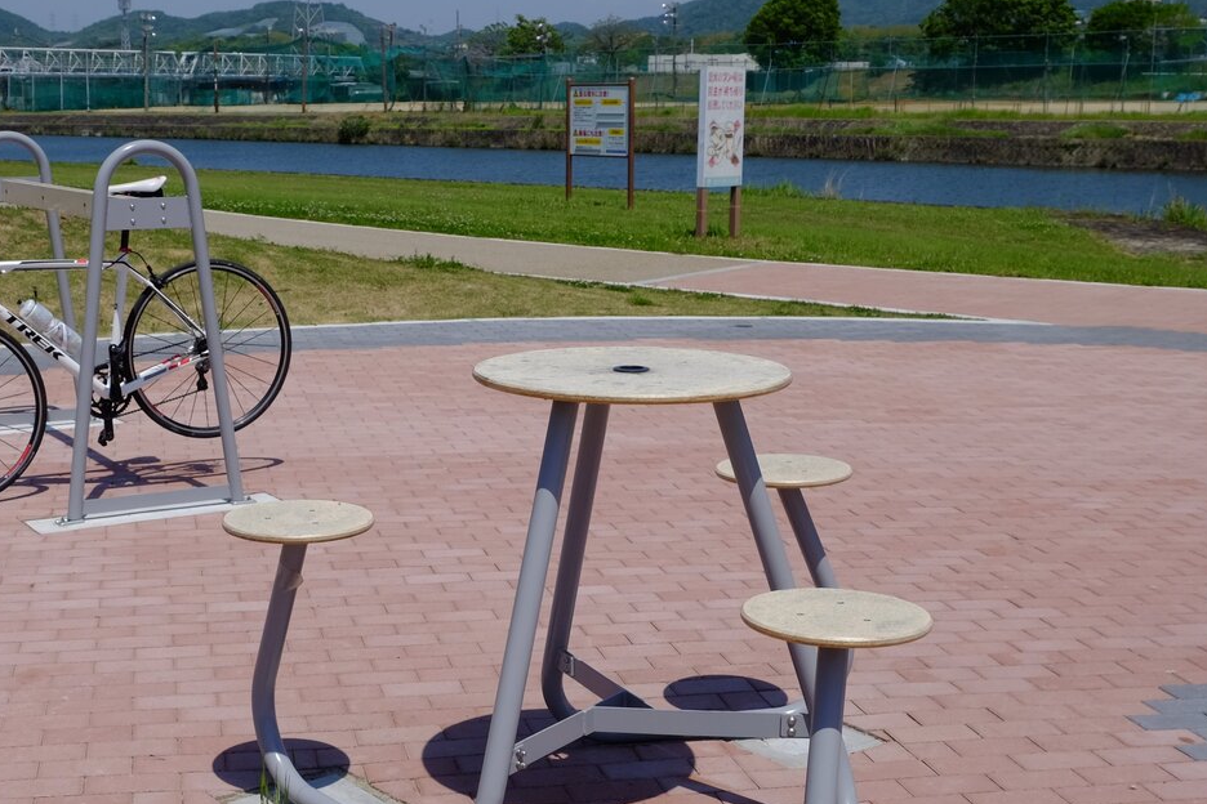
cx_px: 462
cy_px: 423
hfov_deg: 37.3
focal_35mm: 53
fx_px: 1777
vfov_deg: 25.5
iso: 200
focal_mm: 20.5
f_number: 8
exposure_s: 1/800
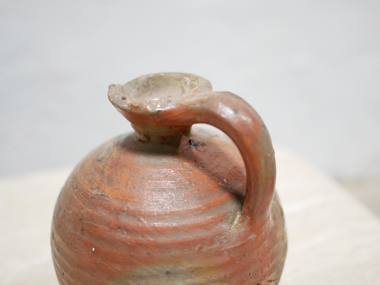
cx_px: 190
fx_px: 439
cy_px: 142
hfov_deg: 46.8
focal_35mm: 40
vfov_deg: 36.0
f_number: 1.7
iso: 500
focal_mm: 20
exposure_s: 1/60
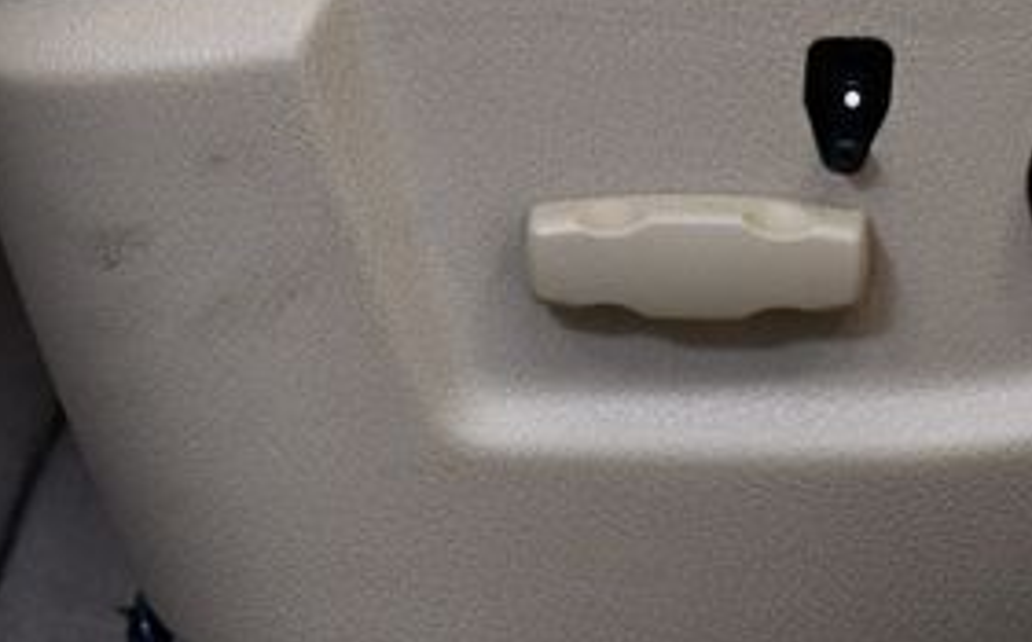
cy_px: 209
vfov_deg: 5.1
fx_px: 7193
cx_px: 977
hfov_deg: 8.2
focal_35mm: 256
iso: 1400
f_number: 5.6
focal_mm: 55
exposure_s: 1/125
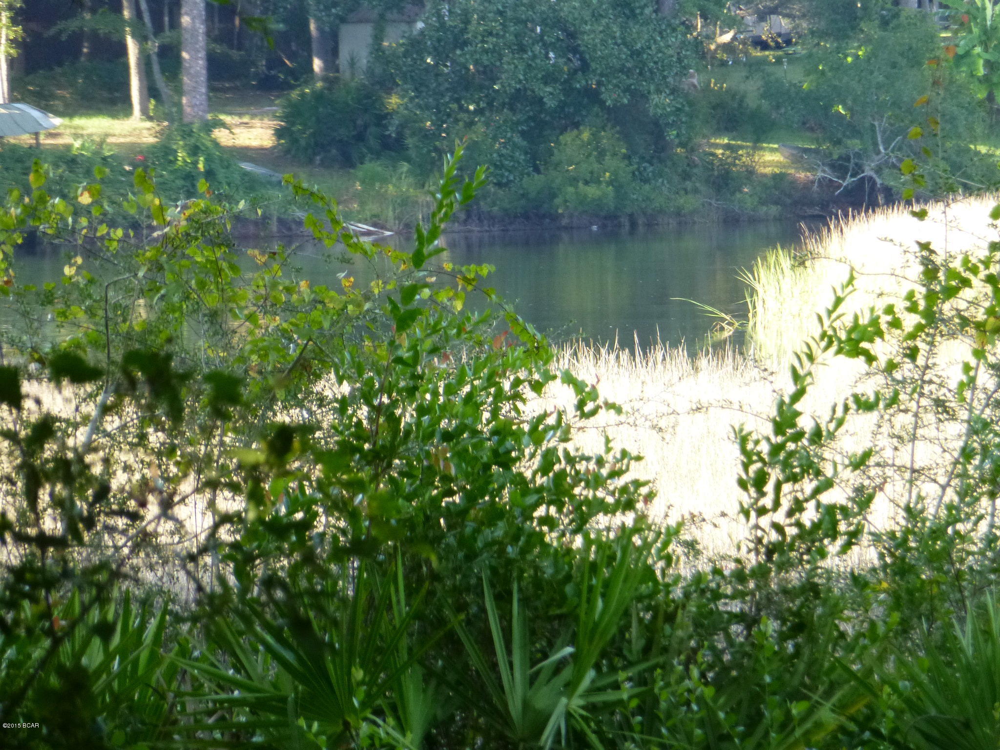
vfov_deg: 3.1
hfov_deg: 4.1
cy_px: 375
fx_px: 13866
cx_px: 500
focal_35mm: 480
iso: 400
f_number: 6.4
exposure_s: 1/80
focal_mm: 86
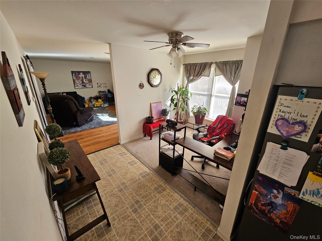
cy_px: 120
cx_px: 161
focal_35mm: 13
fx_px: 121
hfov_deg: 106.2
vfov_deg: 89.9
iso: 160
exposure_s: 1/77.4
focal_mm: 2.2
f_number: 2.2
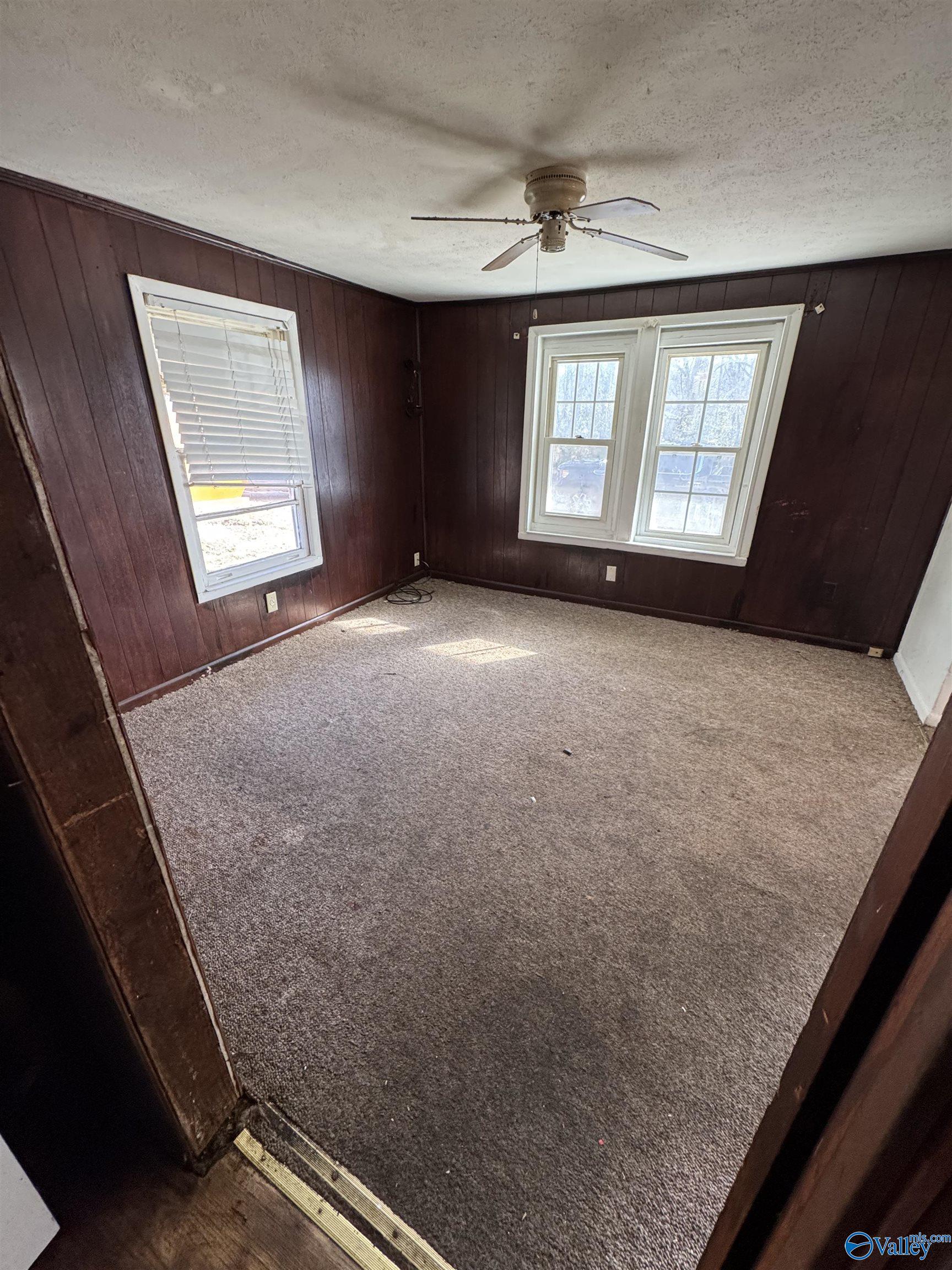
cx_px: 476
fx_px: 513
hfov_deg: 85.7
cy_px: 635
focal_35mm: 14
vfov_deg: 102.1
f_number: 2.2
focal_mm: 2.22
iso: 320
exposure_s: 1/90
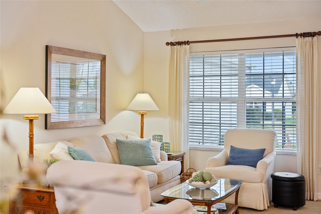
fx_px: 415
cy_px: 107
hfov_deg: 42.3
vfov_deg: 28.9
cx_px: 160
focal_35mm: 46
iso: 250
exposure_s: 1/100
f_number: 2.8
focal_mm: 46.5
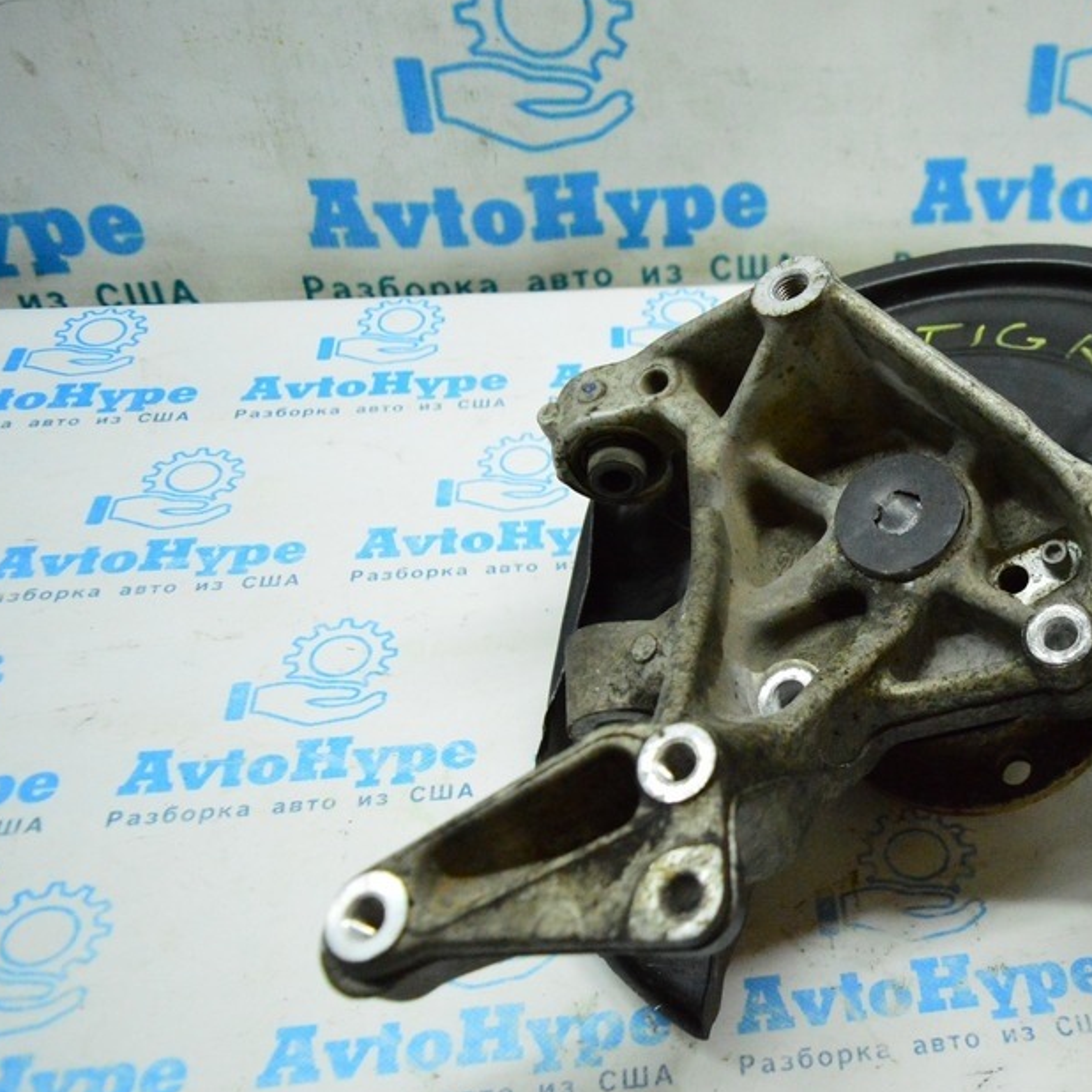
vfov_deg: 43.9
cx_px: 882
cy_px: 556
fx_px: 1356
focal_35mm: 38
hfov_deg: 41.8
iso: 6400
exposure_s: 1/800
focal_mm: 18
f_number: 3.5
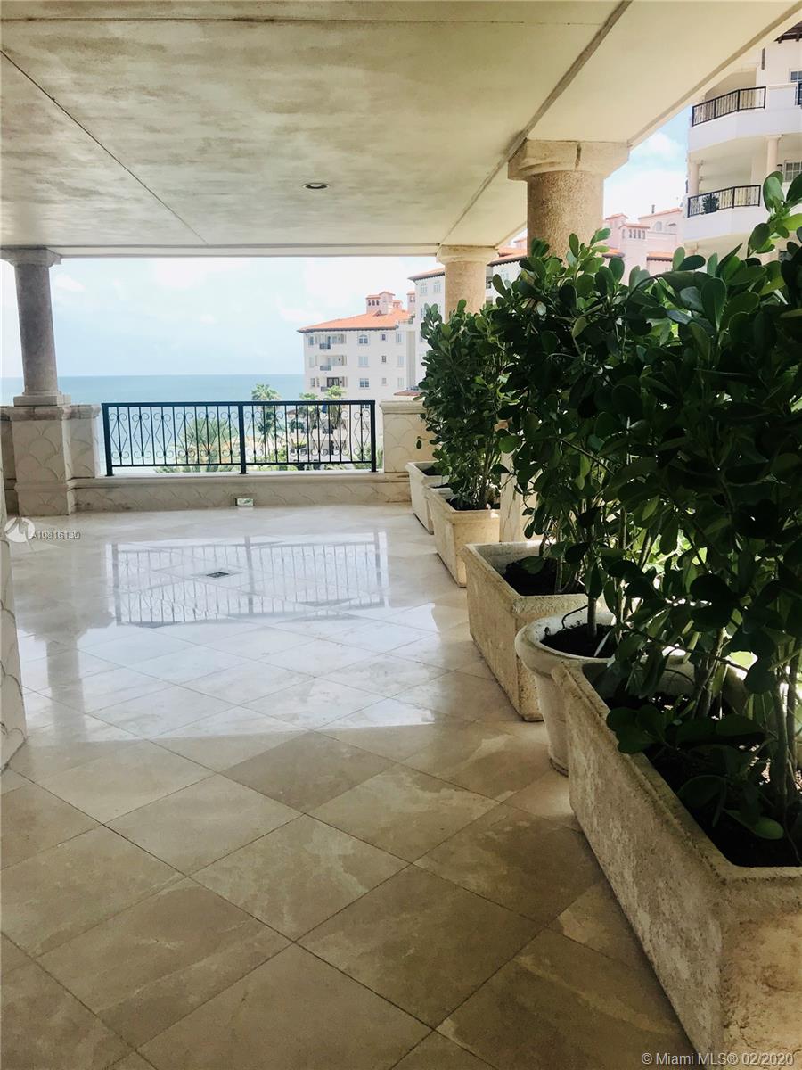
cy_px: 535
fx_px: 865
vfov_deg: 63.4
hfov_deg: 49.7
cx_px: 401
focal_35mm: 28
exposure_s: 1/1100
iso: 20
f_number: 1.8
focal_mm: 3.99
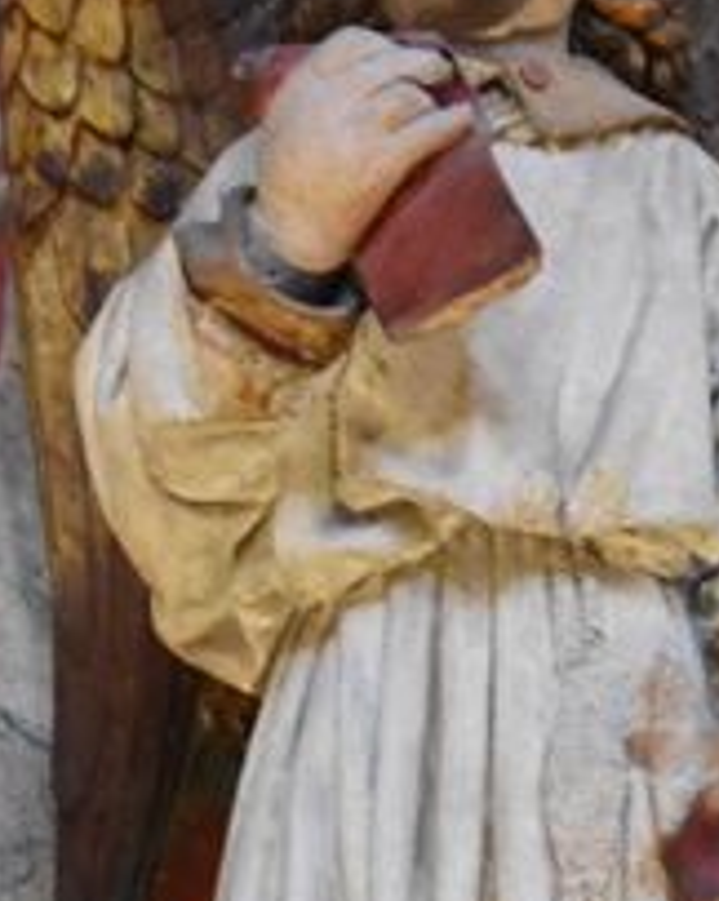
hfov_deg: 3.3
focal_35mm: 462
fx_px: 12297
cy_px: 817
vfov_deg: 4.2
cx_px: 566
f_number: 4.5
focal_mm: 95
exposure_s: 1/125
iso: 6400
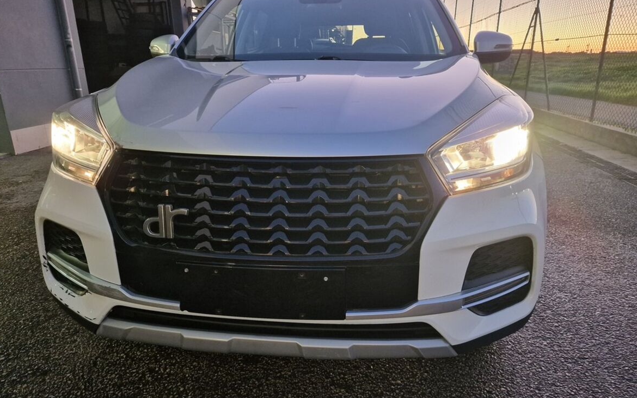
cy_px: 205
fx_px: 434
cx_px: 321
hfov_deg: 72.6
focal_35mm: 25
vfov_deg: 49.3
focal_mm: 6.4
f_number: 1.8
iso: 500
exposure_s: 1/50
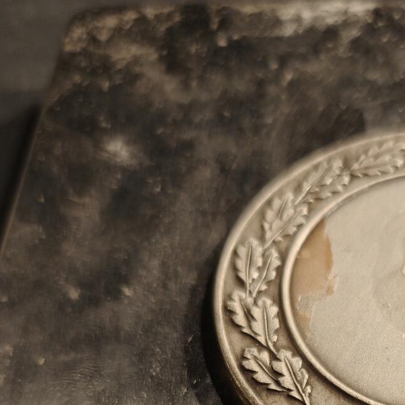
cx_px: 348
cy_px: 531
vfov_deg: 25.7
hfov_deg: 29.1
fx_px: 754
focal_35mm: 57
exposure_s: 1/100
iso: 80
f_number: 1.6
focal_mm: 6.06
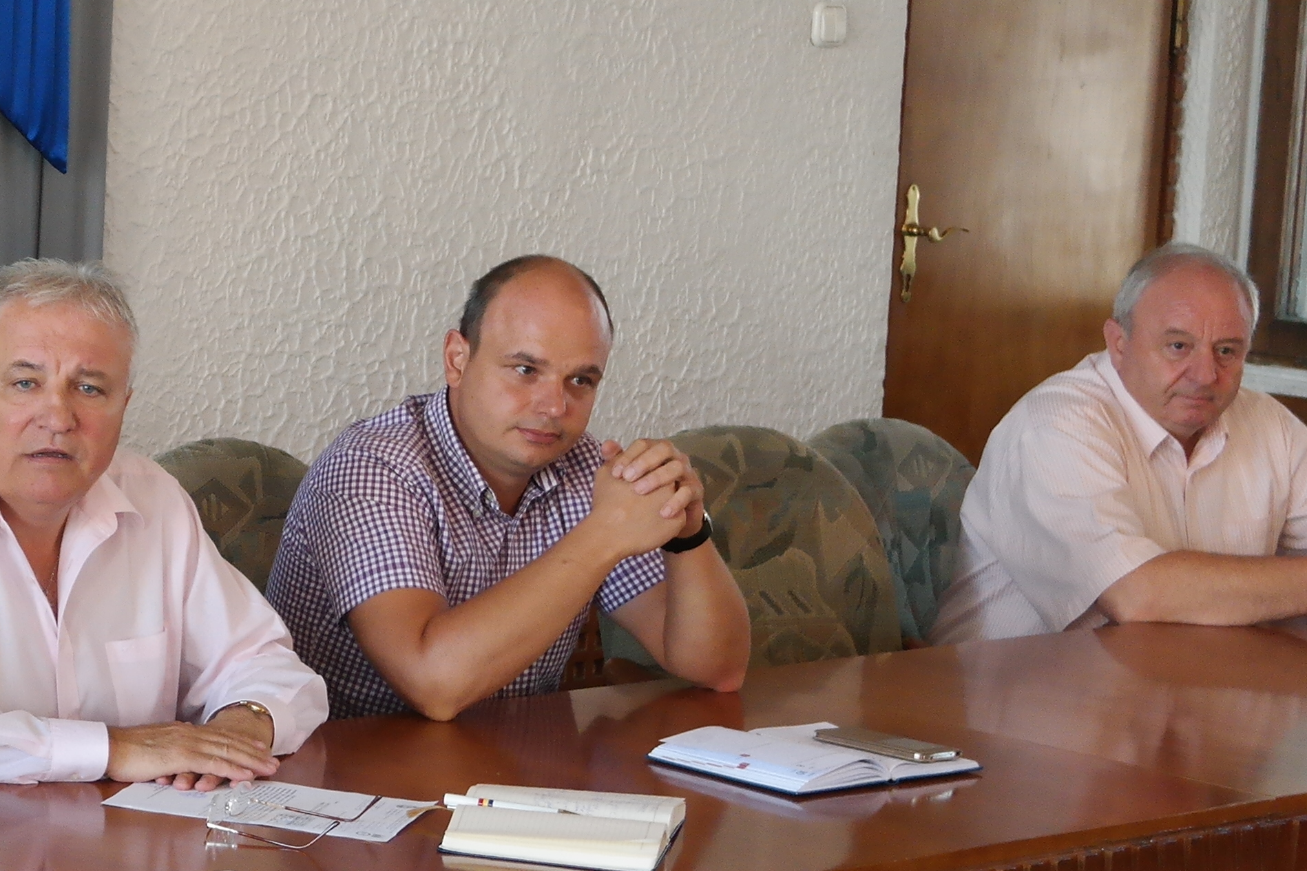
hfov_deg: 15.7
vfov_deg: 11.0
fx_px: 4501
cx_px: -364
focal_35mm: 124
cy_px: 260
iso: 800
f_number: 4
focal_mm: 28
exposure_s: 1/60
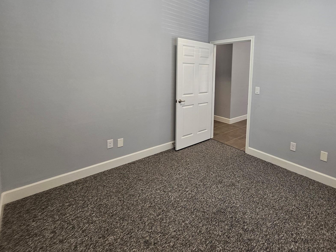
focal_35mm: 17
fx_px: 165
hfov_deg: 89.6
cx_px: 205
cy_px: 88
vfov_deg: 72.9
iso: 64
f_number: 2.2
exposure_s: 1/58.1
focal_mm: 2.2
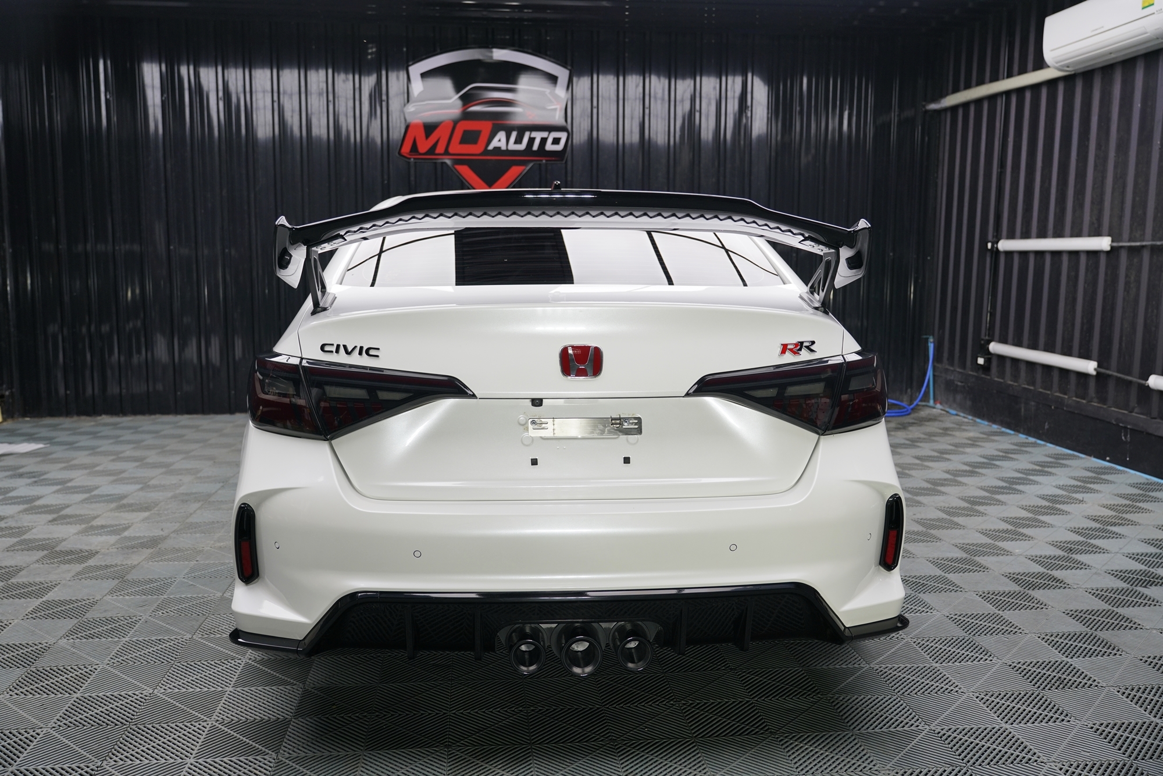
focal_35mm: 32
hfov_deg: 58.7
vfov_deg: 41.1
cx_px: 582
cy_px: 388
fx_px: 1034
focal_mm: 32
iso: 250
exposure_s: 1/160
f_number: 4
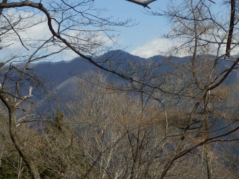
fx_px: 766
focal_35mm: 111
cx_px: 120
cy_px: 90
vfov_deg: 13.3
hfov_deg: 17.7
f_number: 5.5
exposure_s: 1/500
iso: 80
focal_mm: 19.6
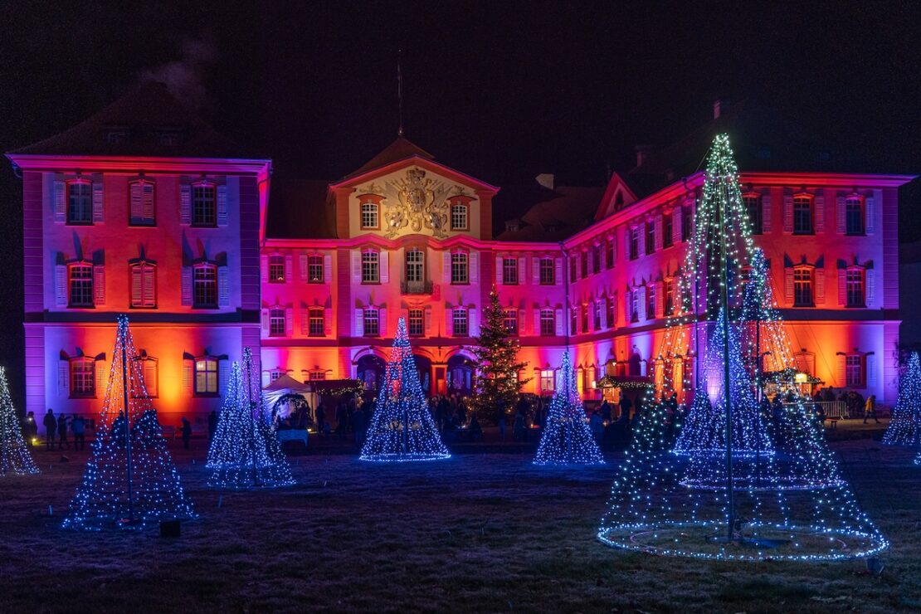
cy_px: 307
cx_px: 460
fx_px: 839
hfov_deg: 57.5
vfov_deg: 40.2
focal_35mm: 33
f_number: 3.5
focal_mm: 32.8
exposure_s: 1/40
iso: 1600
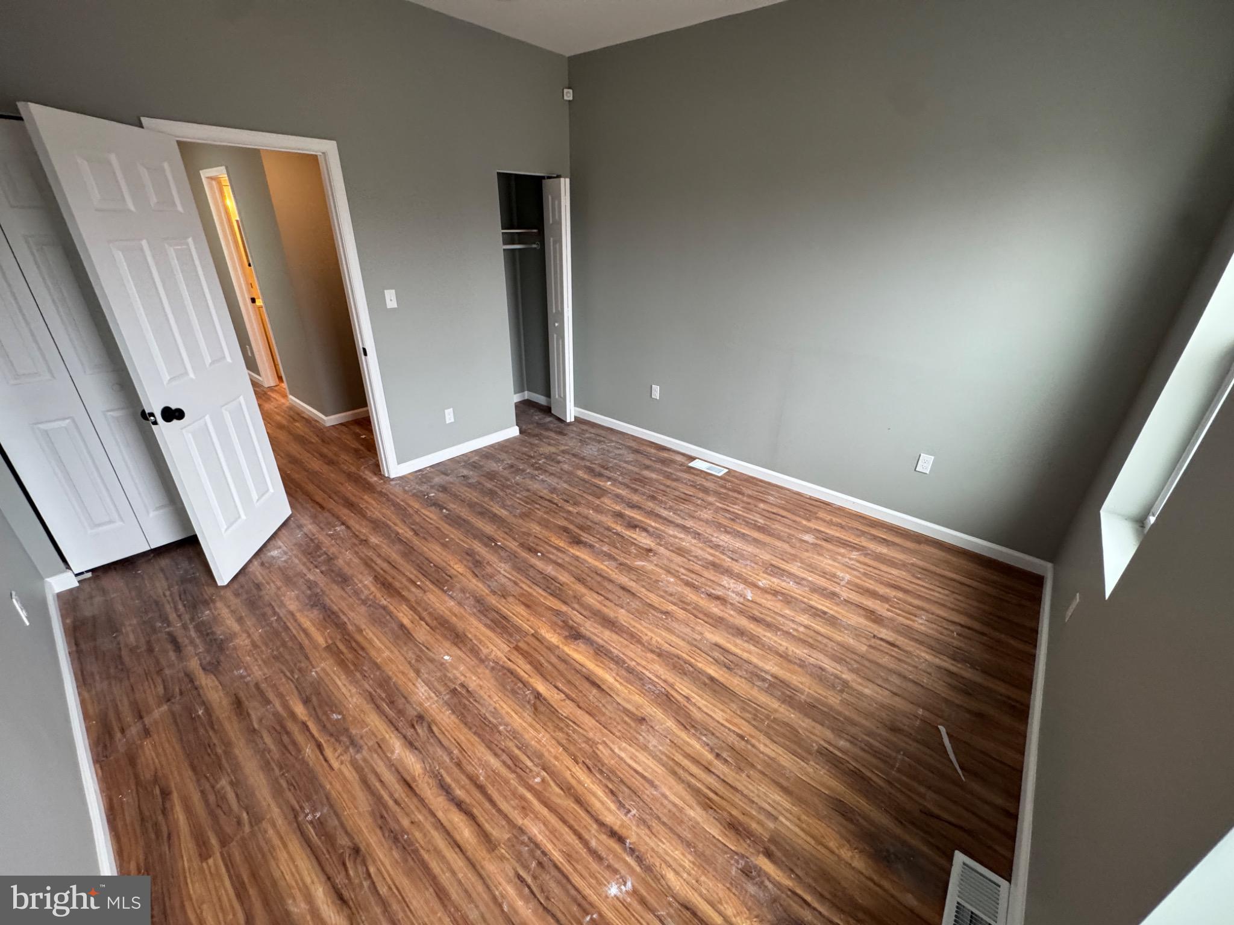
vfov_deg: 85.7
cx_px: 617
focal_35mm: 14
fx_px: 499
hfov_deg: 102.1
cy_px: 462
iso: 250
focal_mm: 2.22
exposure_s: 1/120
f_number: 2.2
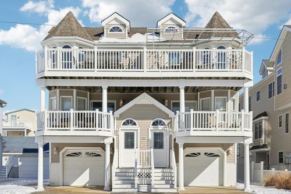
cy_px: 97
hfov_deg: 48.5
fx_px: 323
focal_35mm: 40
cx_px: 146
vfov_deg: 33.4
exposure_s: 1/800
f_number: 8
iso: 100
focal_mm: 40
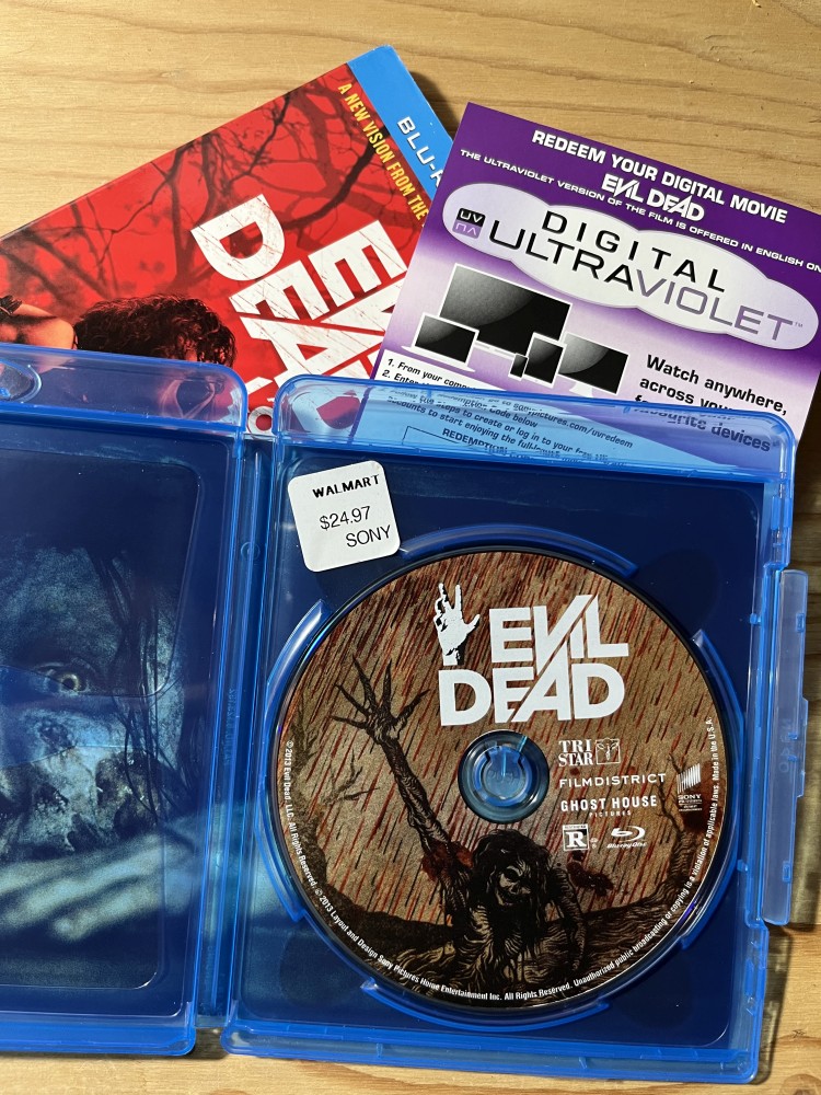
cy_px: 548
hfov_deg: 53.1
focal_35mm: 26
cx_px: 410
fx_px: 822
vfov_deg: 67.3
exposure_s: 1/60
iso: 125
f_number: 1.6
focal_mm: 5.1
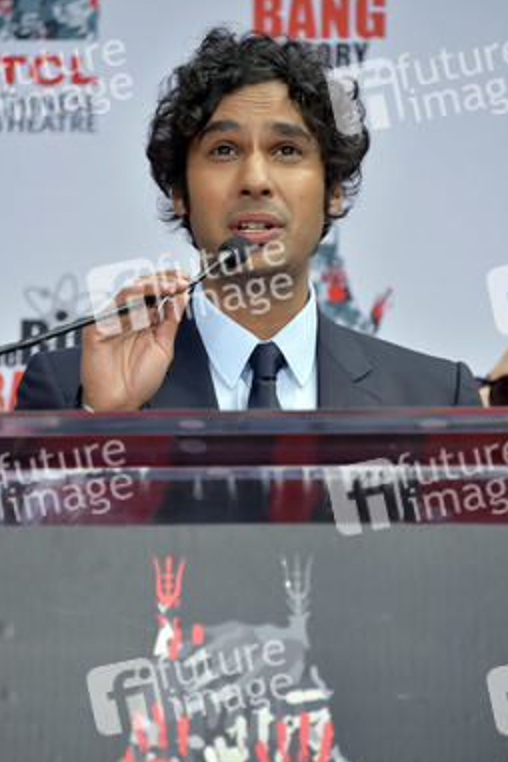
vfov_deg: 6.5
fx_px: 6667
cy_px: 388
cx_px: 249
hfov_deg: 4.4
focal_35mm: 315
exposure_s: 1/250
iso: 125
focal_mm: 300
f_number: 5.6
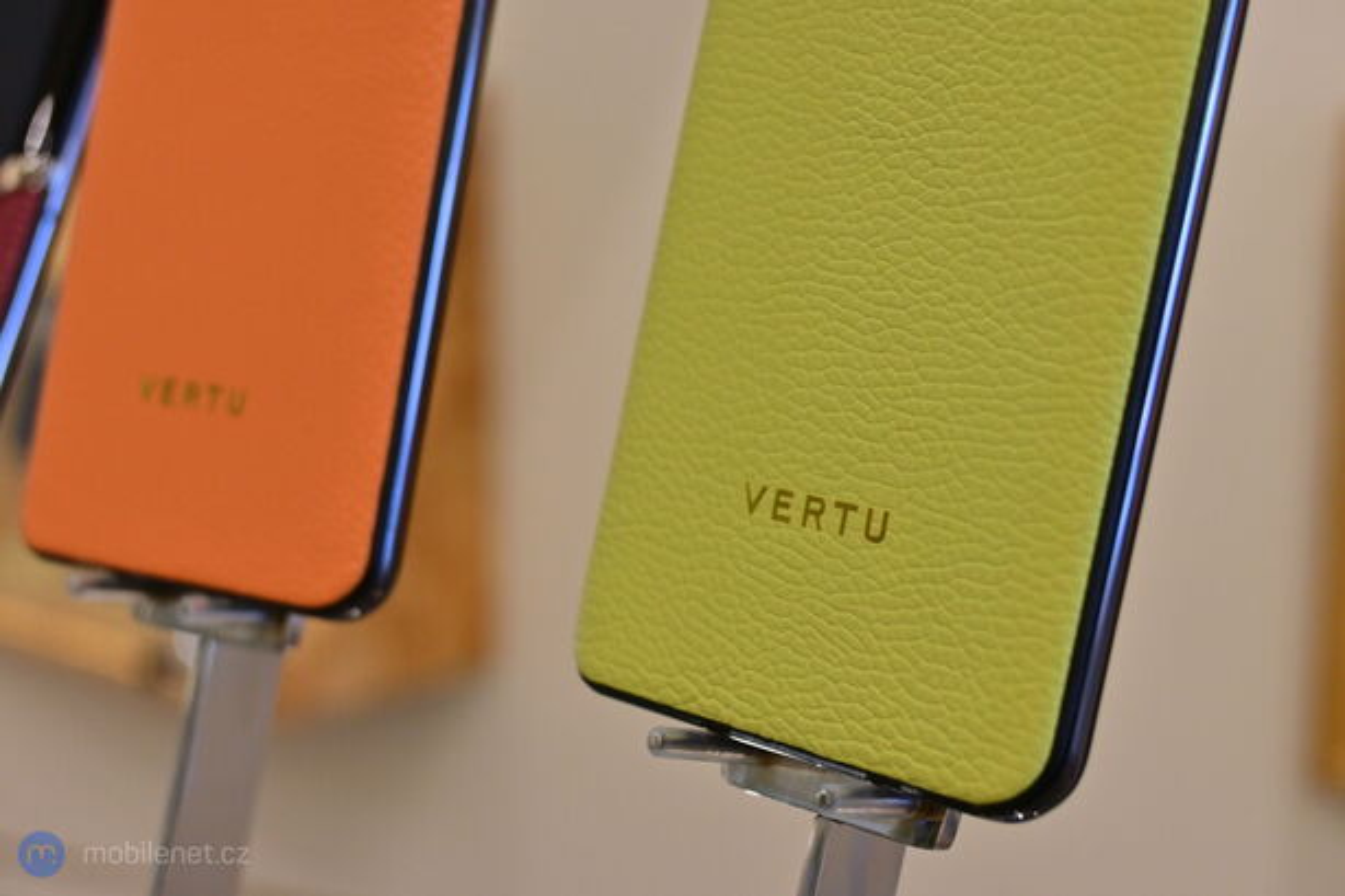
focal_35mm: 62
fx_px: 2297
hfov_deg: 32.6
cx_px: 672
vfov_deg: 22.1
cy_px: 448
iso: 720
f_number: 5.6
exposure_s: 1/60
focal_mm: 41
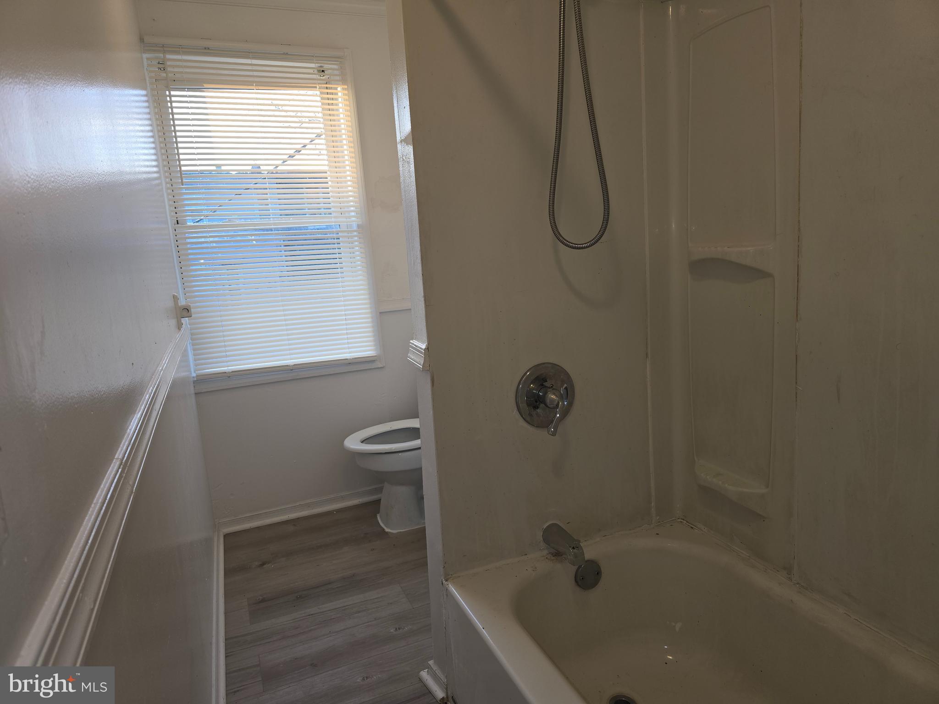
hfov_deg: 73.9
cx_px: 470
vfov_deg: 58.9
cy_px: 352
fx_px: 624
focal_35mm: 23
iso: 20
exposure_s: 1/60
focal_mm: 6.3
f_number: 1.7
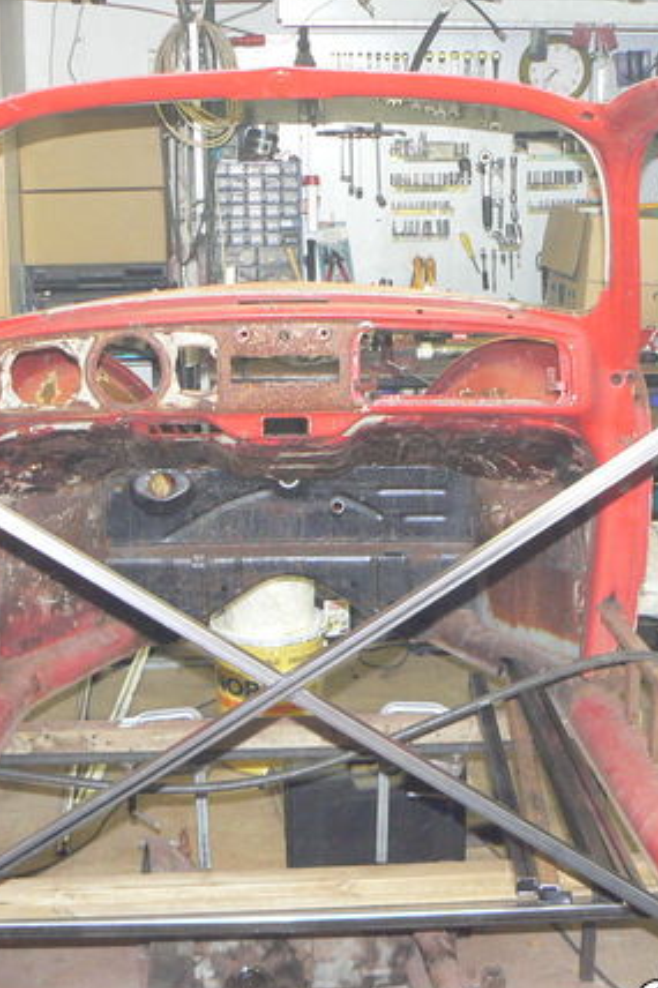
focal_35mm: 56
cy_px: 462
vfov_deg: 35.6
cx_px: 296
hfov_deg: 24.2
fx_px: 1536
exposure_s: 1/30
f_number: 2.8
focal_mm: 6
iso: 320
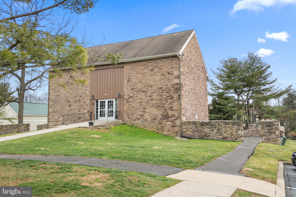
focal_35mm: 30
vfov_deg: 43.6
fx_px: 247
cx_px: 148
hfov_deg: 61.9
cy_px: 98
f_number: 4.5
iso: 250
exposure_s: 1/100
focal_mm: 20
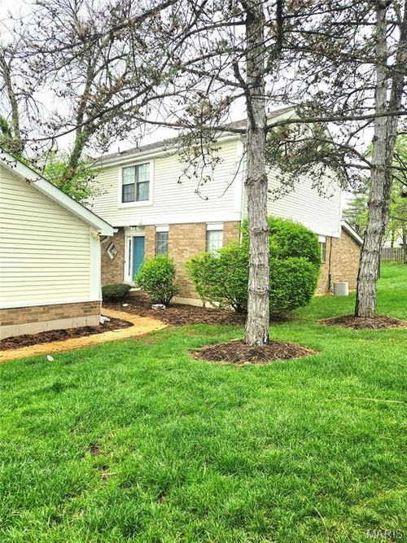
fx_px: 361
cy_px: 272
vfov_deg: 73.9
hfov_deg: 58.9
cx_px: 204
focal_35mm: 23
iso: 80
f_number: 1.8
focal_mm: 5.4
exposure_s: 1/625
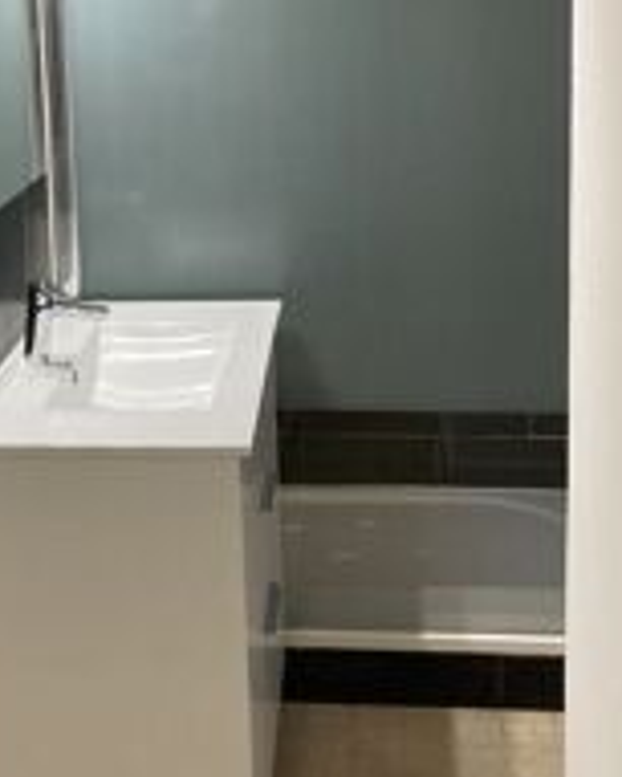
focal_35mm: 61
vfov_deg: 30.2
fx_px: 1403
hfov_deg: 24.7
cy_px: 148
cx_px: 146
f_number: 1.8
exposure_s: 1/50
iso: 125
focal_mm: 3.99
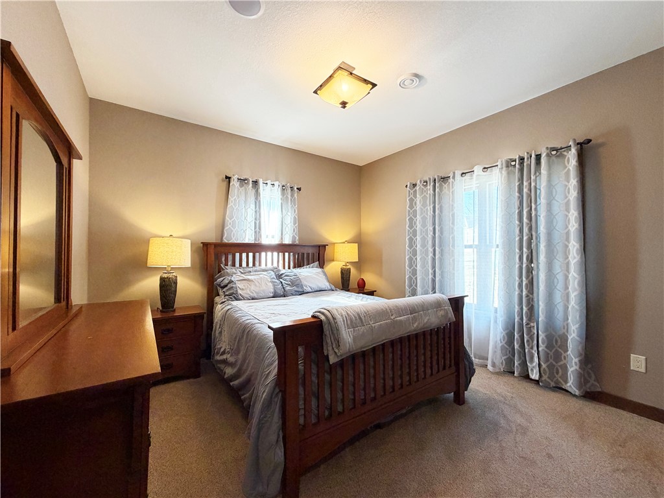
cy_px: 249
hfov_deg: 102.1
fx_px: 269
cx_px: 332
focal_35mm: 14
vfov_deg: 85.7
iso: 250
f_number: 2.2
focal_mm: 2.22
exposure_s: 1/60
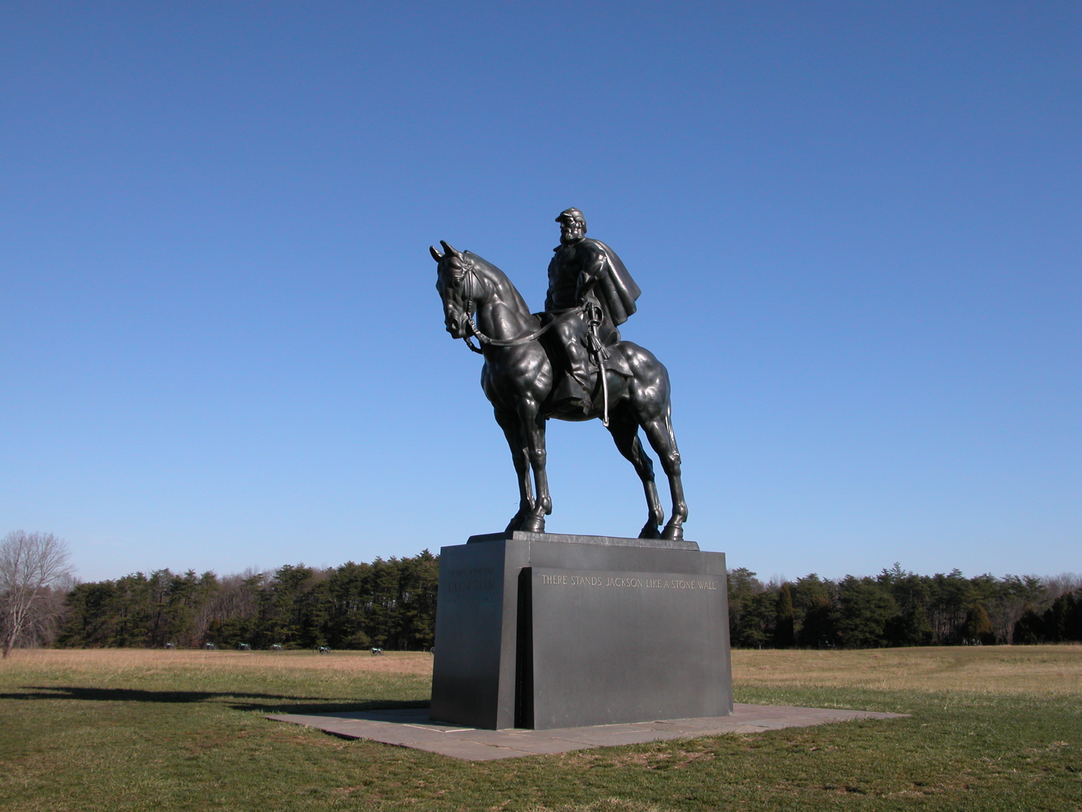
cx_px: 541
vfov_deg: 40.7
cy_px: 406
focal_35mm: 35
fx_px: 1094
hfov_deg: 52.6
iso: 100
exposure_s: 1/428
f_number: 6.3
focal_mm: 8.9
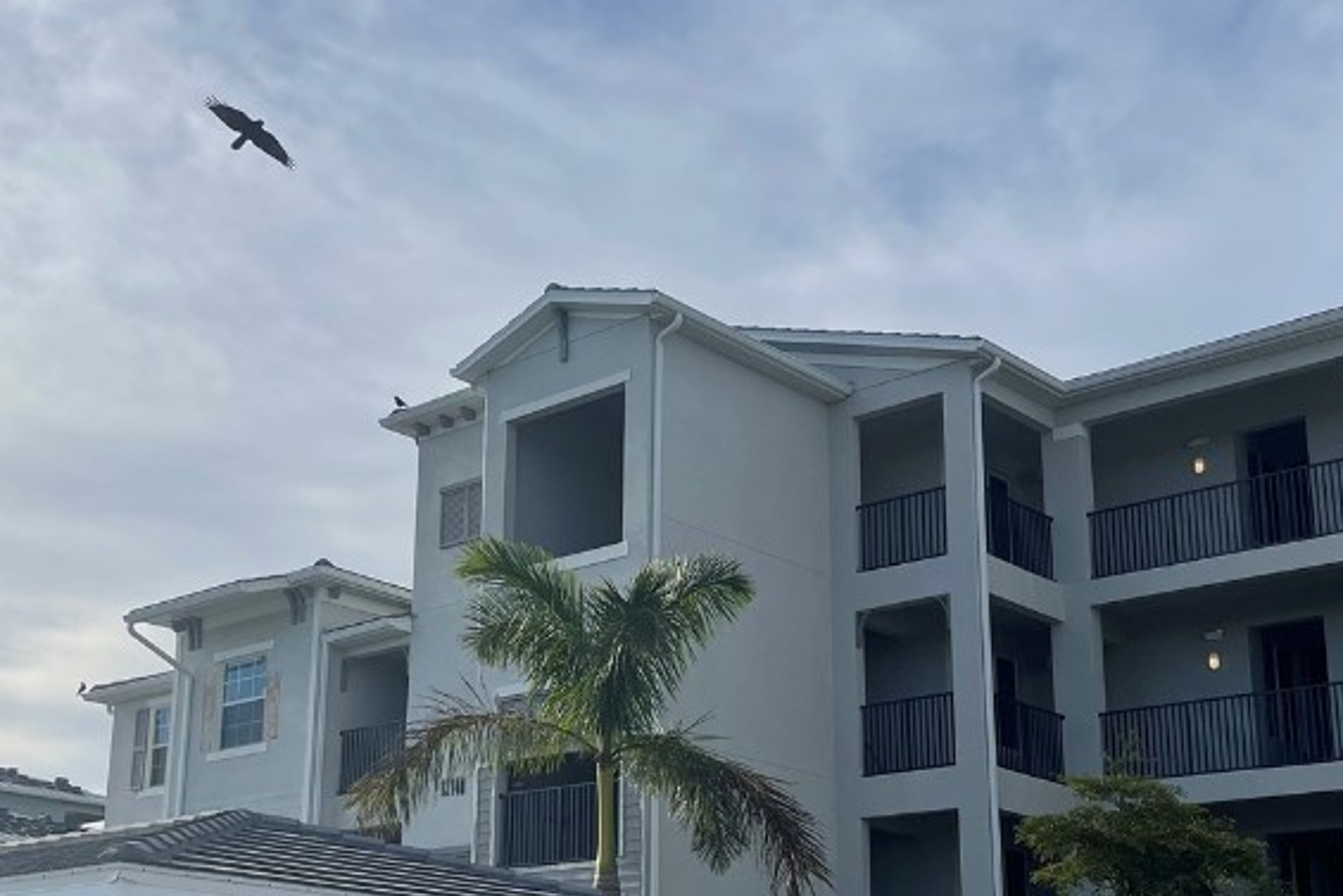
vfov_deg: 27.4
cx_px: 475
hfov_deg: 40.0
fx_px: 1828
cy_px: 594
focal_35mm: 49
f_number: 1.6
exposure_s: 1/9174
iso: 32
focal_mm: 5.1
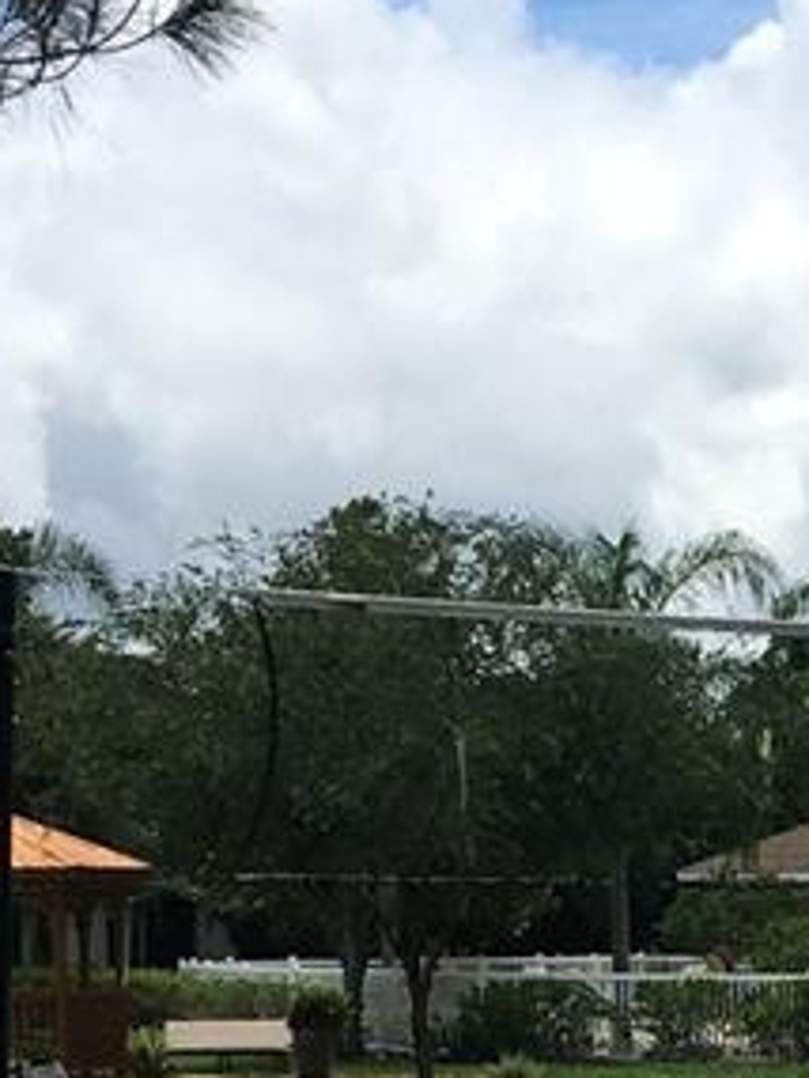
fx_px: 3799
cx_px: 1168
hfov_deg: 11.7
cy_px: 1290
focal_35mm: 122
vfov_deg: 15.6
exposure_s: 1/2404
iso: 25
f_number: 2.2
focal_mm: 4.15
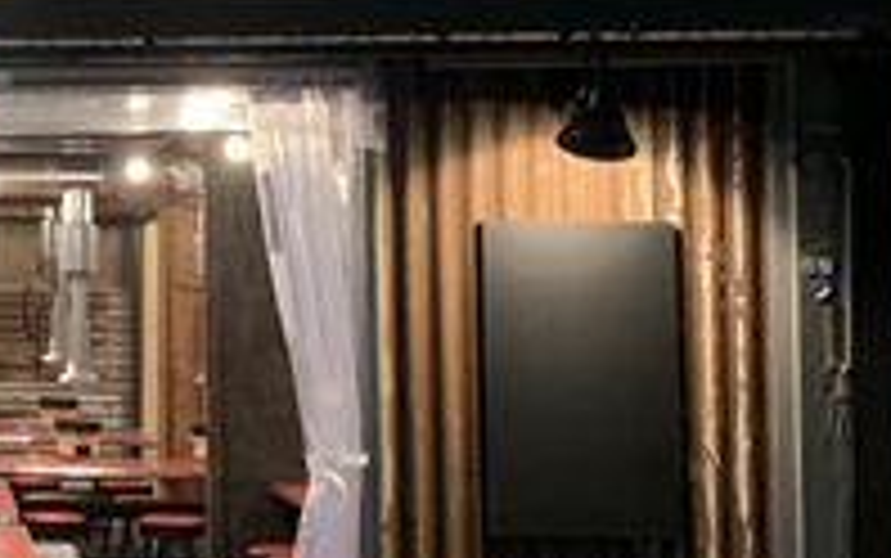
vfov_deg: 14.6
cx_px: -130
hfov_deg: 21.8
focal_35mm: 89
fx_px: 2162
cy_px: 122
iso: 400
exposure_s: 1/40
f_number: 1.8
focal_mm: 4.25
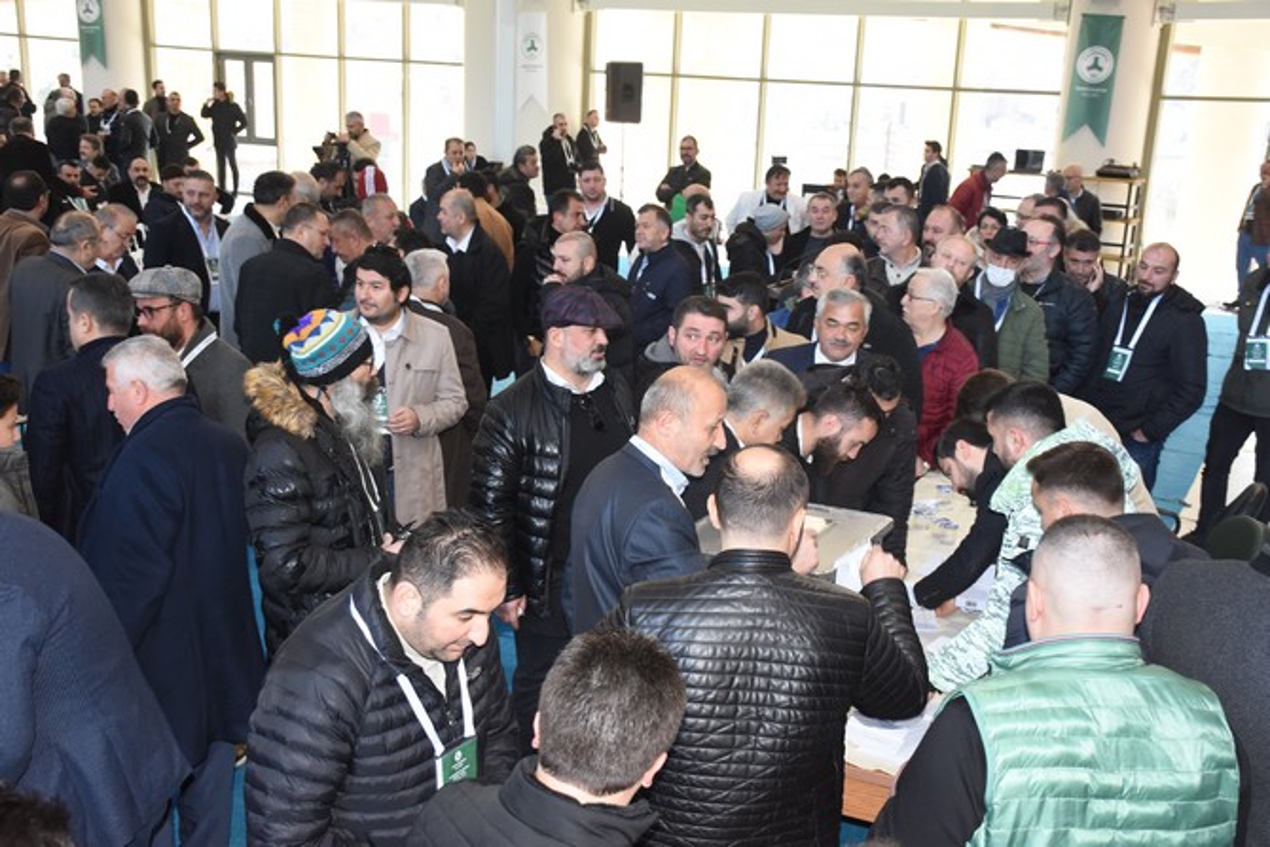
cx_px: 635
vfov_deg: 29.9
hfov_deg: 43.6
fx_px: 1588
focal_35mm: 45
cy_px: 424
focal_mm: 30
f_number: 5
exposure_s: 1/160
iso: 1000
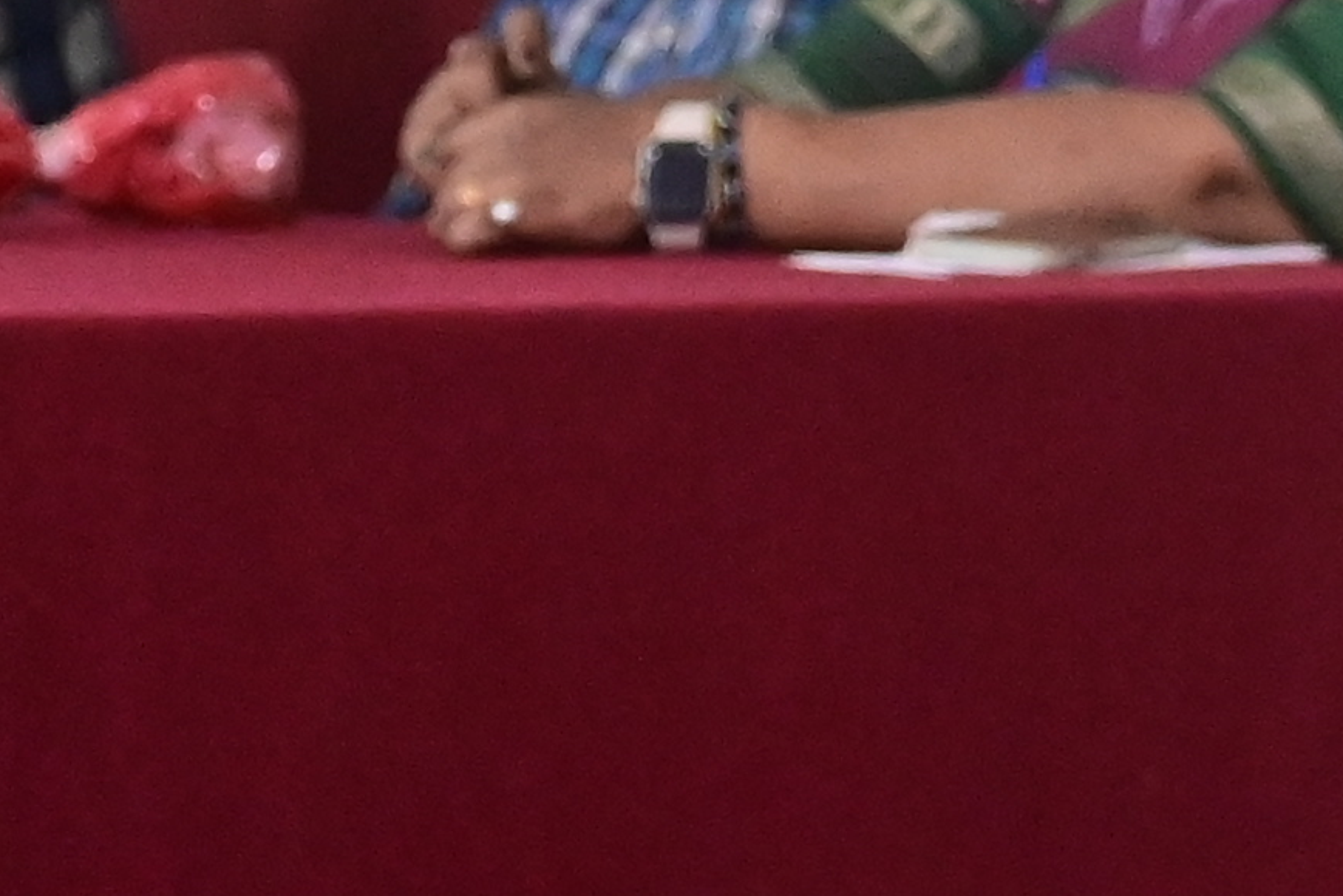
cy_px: -2178
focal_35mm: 292
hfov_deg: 6.8
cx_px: 2664
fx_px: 10896
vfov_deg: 4.5
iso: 6400
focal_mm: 42
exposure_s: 1/125
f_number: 4
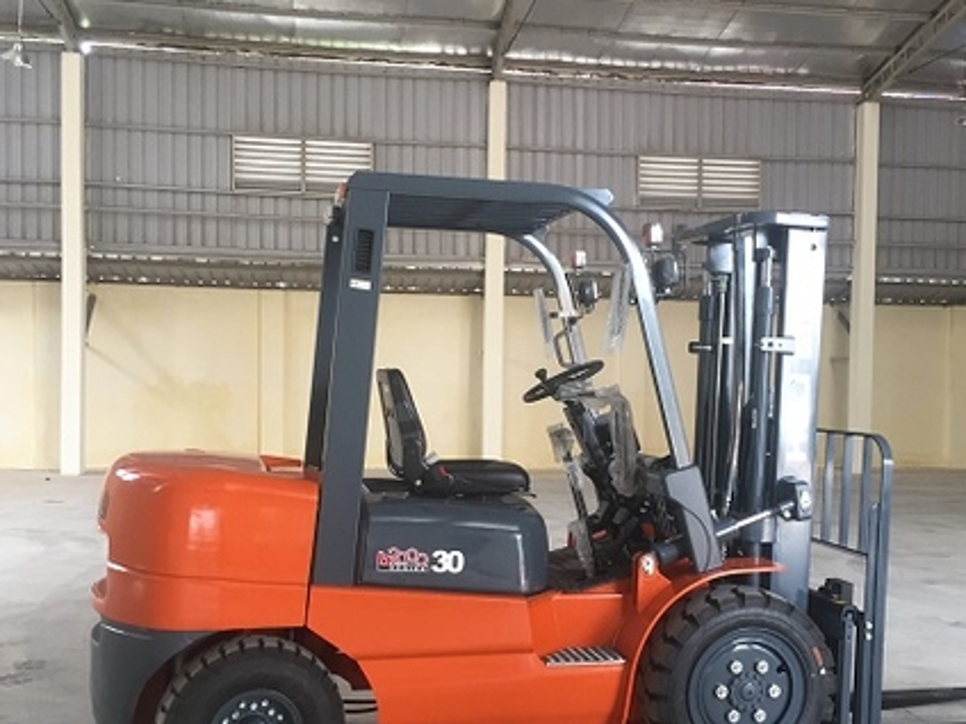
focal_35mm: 41
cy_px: 423
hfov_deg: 45.6
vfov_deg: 35.1
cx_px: 554
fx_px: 1144
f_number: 2.2
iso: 50
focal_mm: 4.15
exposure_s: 1/33
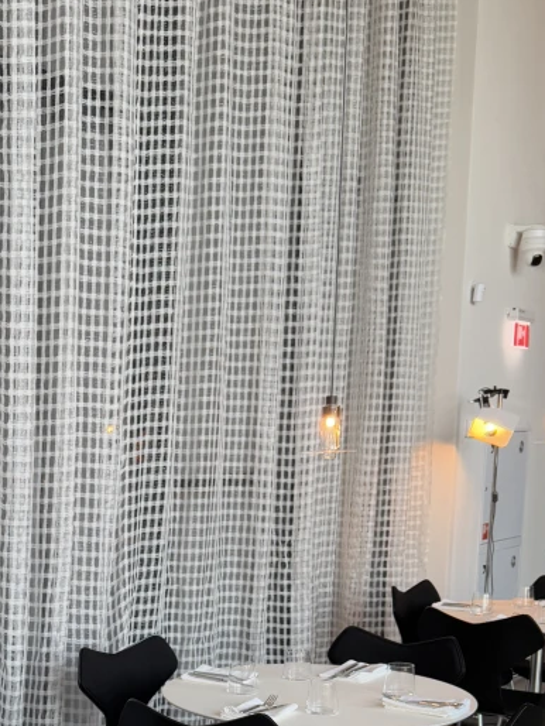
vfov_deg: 32.5
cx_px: 59
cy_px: 662
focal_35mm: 56
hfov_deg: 25.4
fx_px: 1175
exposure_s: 1/100
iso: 100
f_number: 1.78
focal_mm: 6.76
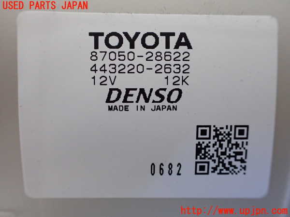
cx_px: 145
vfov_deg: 46.8
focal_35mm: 30
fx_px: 251
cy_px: 108
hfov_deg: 60.0
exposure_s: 1/125
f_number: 2.3
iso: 800
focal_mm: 5.4
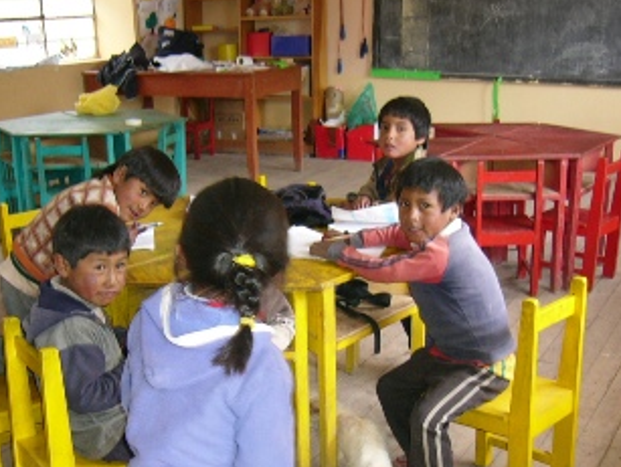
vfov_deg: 28.5
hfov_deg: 37.3
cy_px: 295
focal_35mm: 51
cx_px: 255
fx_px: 916
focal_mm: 5.8
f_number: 2.8
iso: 100
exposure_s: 1/60
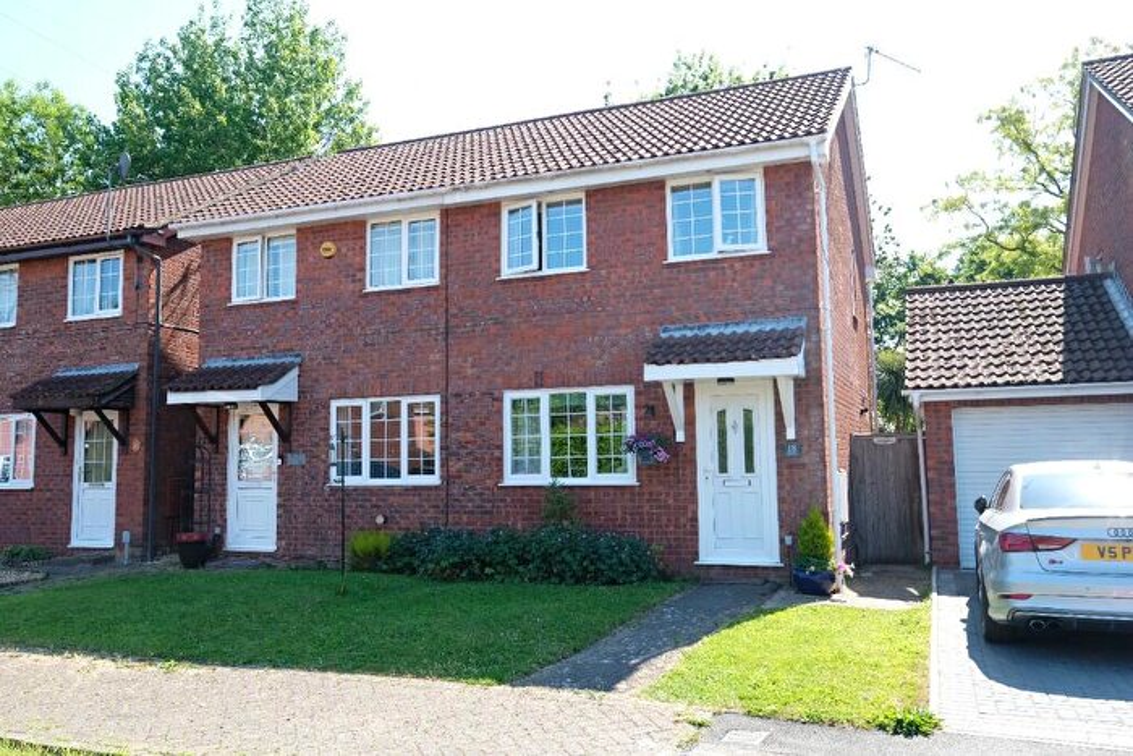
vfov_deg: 45.0
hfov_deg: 63.6
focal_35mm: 29
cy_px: 378
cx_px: 566
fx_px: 913
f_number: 5.6
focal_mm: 19.1
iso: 200
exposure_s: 1/180
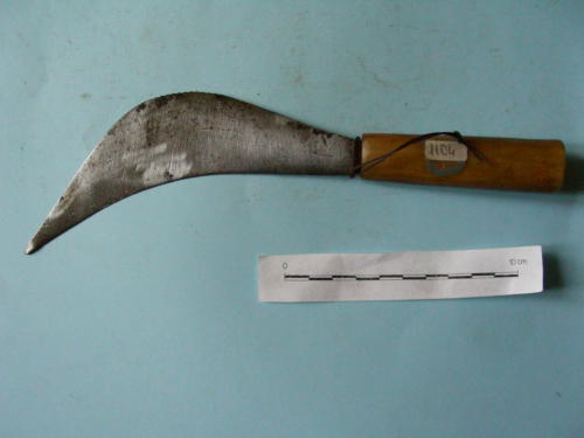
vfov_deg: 37.7
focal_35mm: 38
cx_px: 292
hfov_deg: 49.0
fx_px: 641
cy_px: 219
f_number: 3.5
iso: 400
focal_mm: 6.3
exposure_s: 1/87
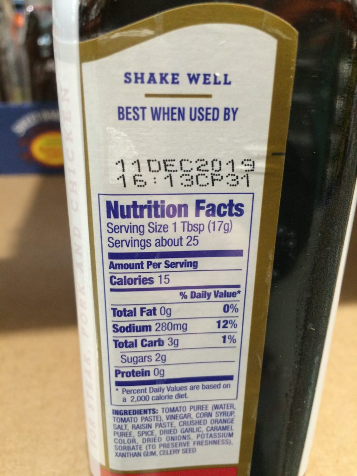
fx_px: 399
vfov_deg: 61.7
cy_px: 238
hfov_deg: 48.2
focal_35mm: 29
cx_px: 178
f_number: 2.2
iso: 200
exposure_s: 1/30
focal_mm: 4.15
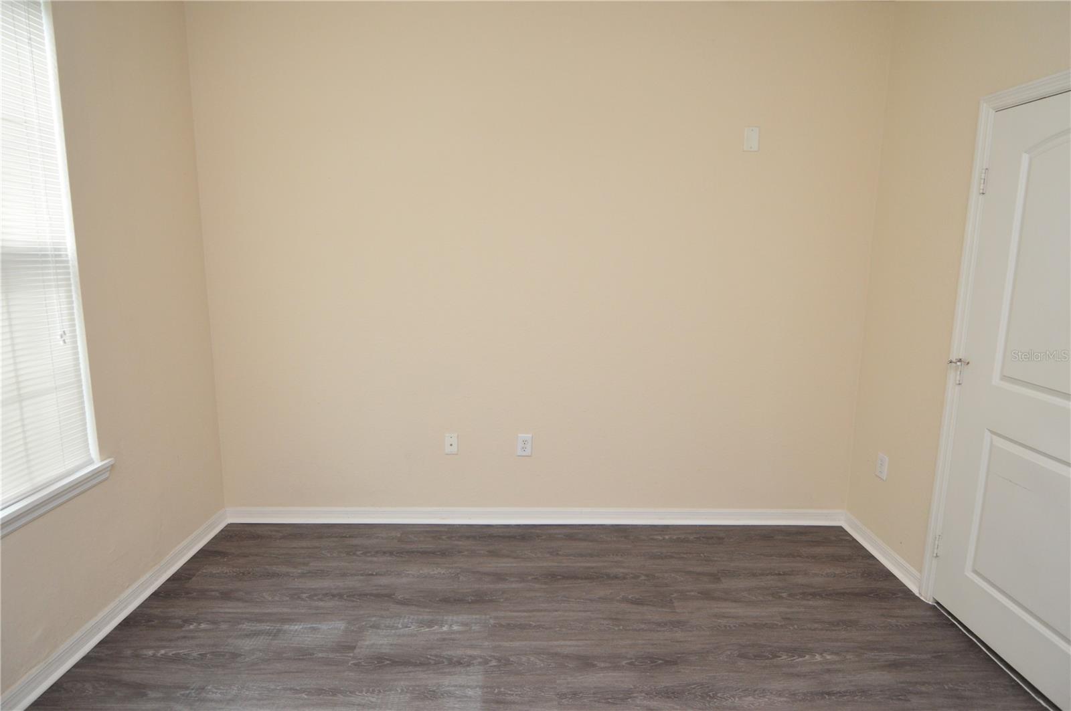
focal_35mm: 18
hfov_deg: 90.1
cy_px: 356
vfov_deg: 67.3
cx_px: 536
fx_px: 535
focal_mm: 12
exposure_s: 1/60
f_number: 4
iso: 560
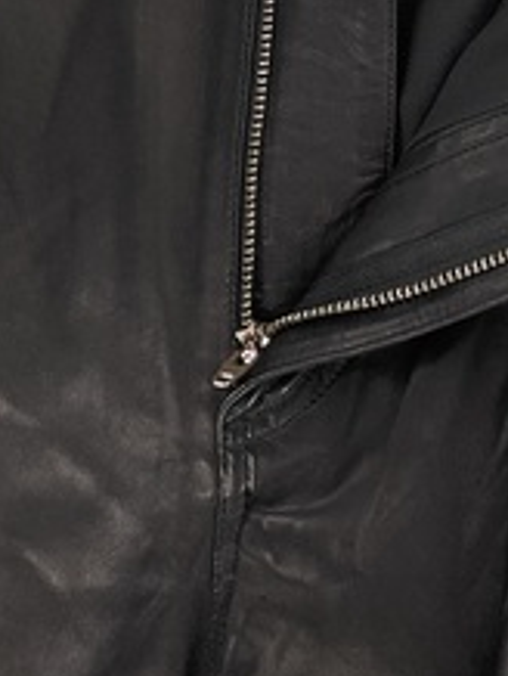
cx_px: 709
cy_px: -124
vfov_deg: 21.4
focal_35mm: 85
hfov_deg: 16.2
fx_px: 1660
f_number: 1.8
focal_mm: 3
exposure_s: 1/120
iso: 25
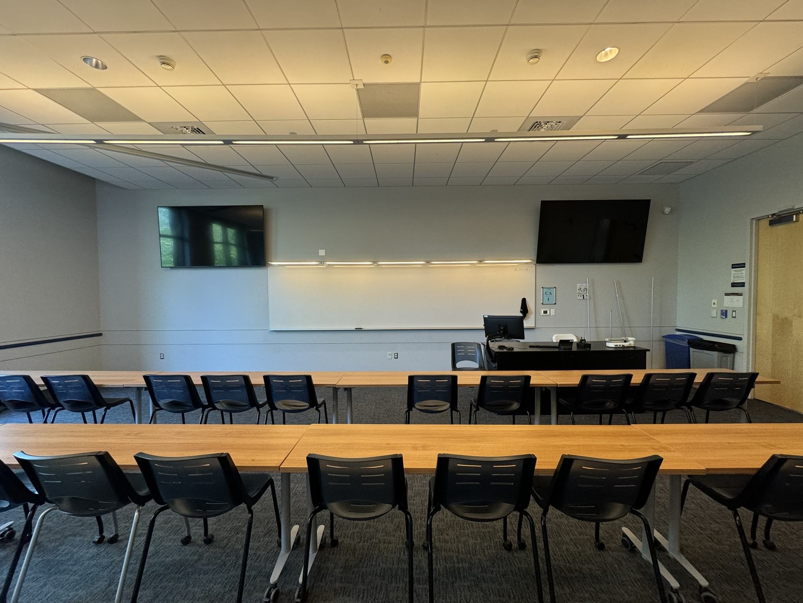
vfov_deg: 85.7
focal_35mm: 14
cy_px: 302
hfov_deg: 102.1
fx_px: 325
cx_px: 402
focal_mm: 2.22
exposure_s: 1/60
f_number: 2.2
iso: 200
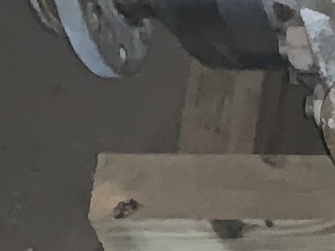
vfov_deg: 7.3
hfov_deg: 8.6
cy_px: 606
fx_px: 1849
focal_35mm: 191
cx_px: 1014
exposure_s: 1/4
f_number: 1.8
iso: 320
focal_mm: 4.25
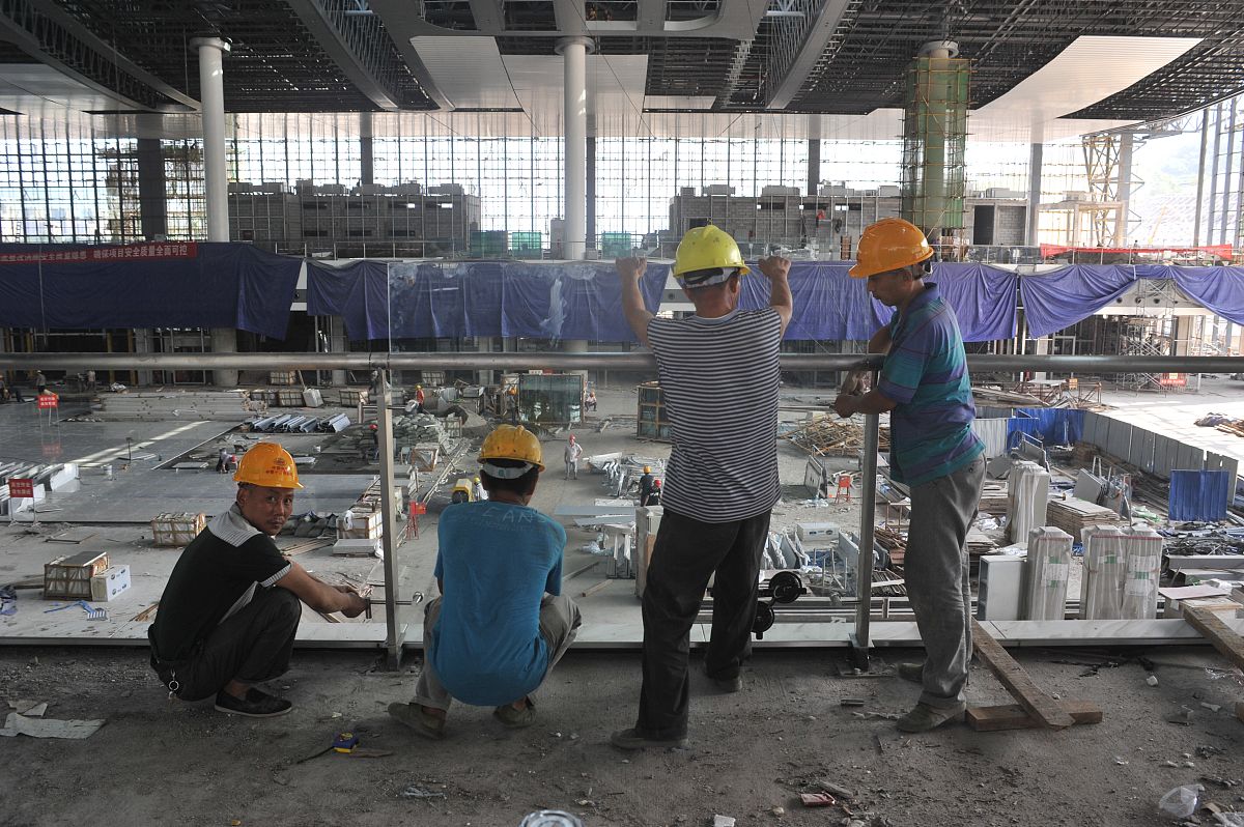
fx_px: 1070
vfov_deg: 42.3
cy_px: 414
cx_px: 622
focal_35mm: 31
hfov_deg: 60.3
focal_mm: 31
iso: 500
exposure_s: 1/100
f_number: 8
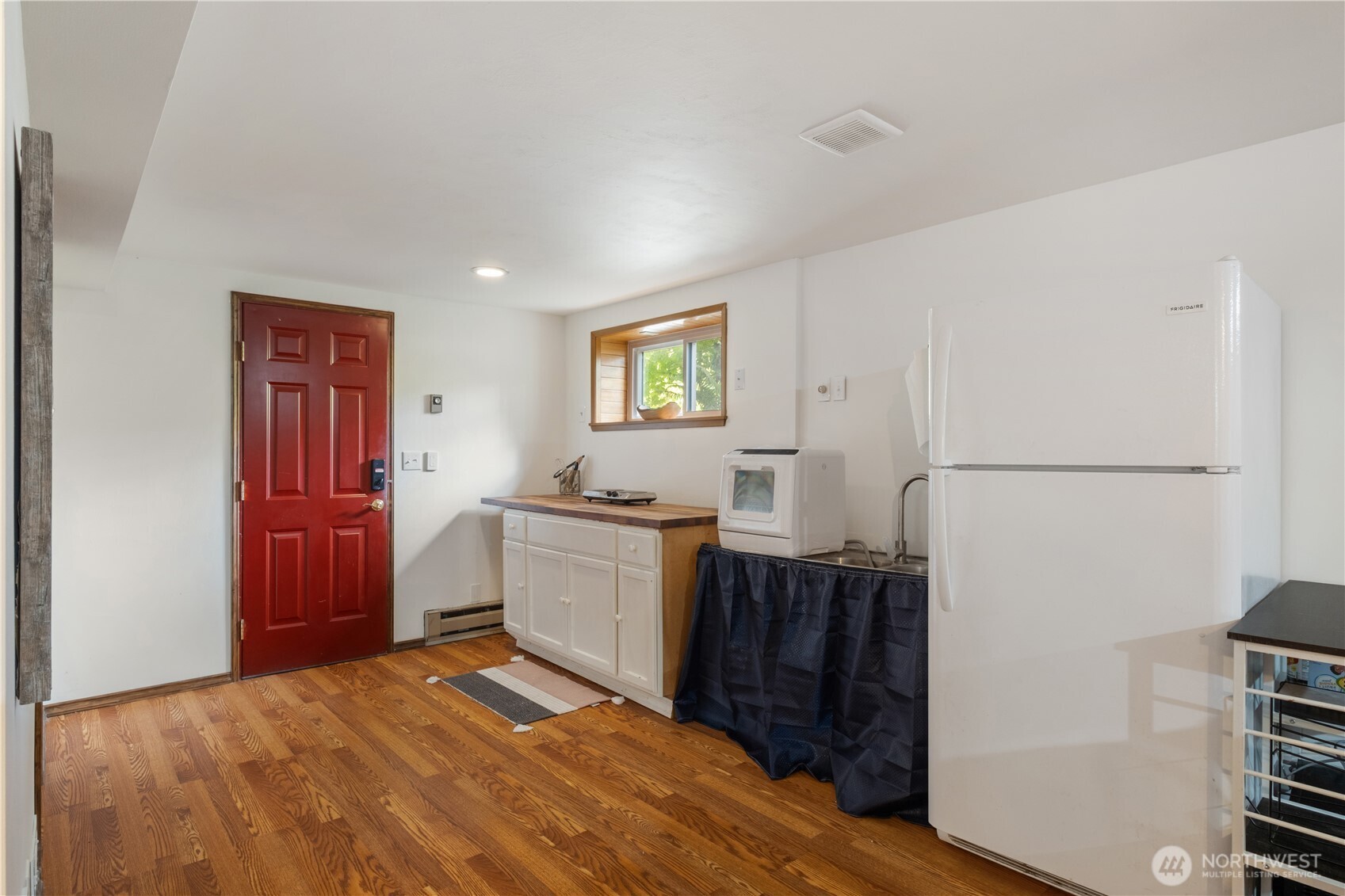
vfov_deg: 67.4
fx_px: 672
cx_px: 672
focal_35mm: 18
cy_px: 448
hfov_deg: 90.0
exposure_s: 4
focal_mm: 12
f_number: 8
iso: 320
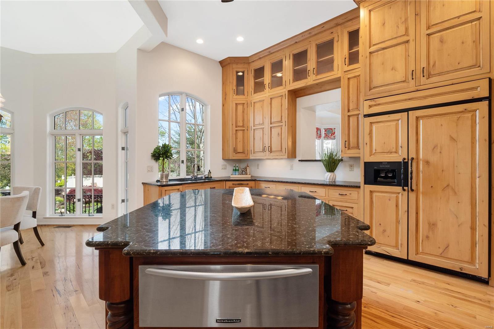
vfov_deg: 73.7
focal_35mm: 16
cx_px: 247
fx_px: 219
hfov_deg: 96.7
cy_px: 164
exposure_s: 1/6
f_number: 7.1
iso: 400
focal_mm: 8
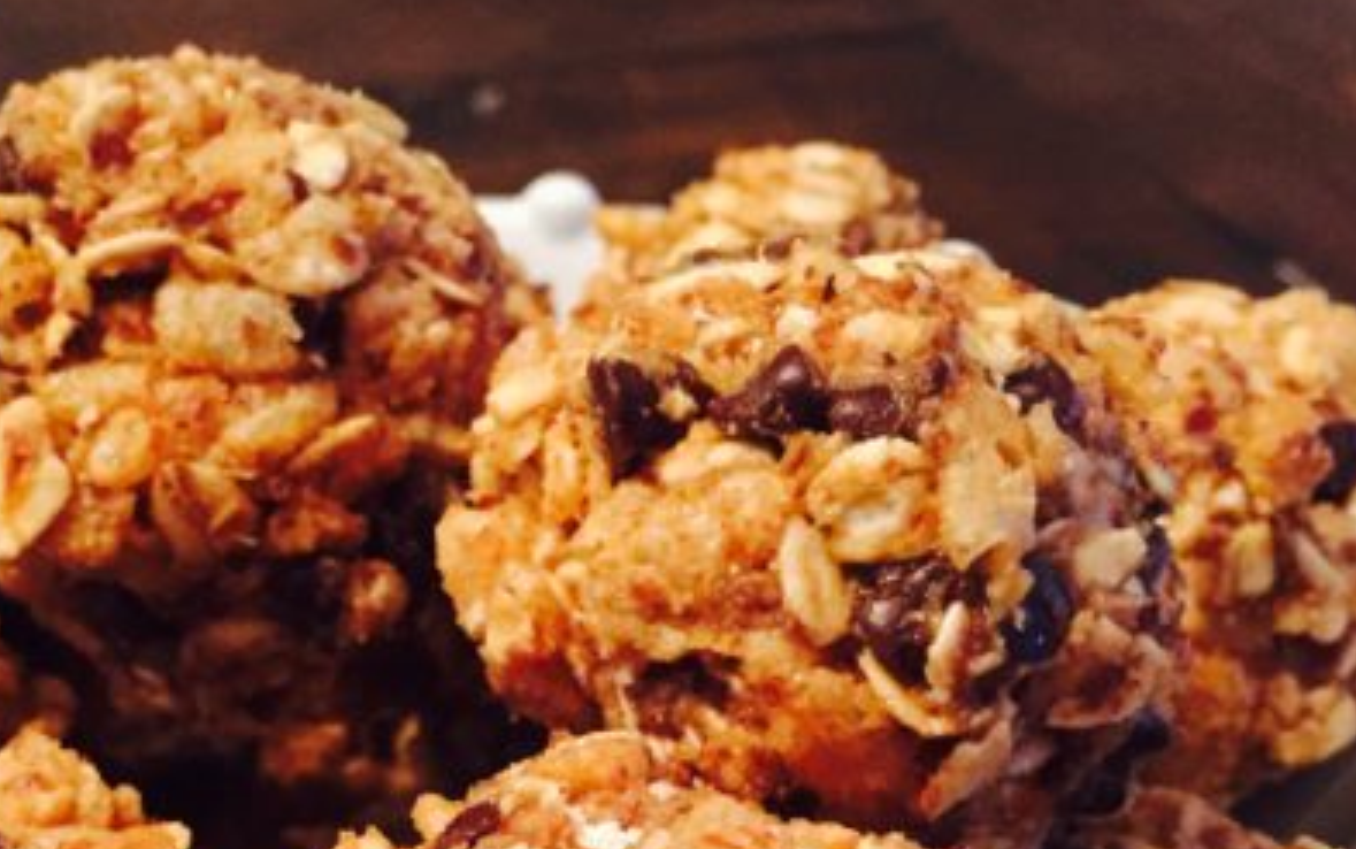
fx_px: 2218
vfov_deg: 20.8
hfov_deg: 33.8
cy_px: 901
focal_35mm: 60
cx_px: 500
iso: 250
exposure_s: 1/15
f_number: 2.2
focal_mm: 4.15
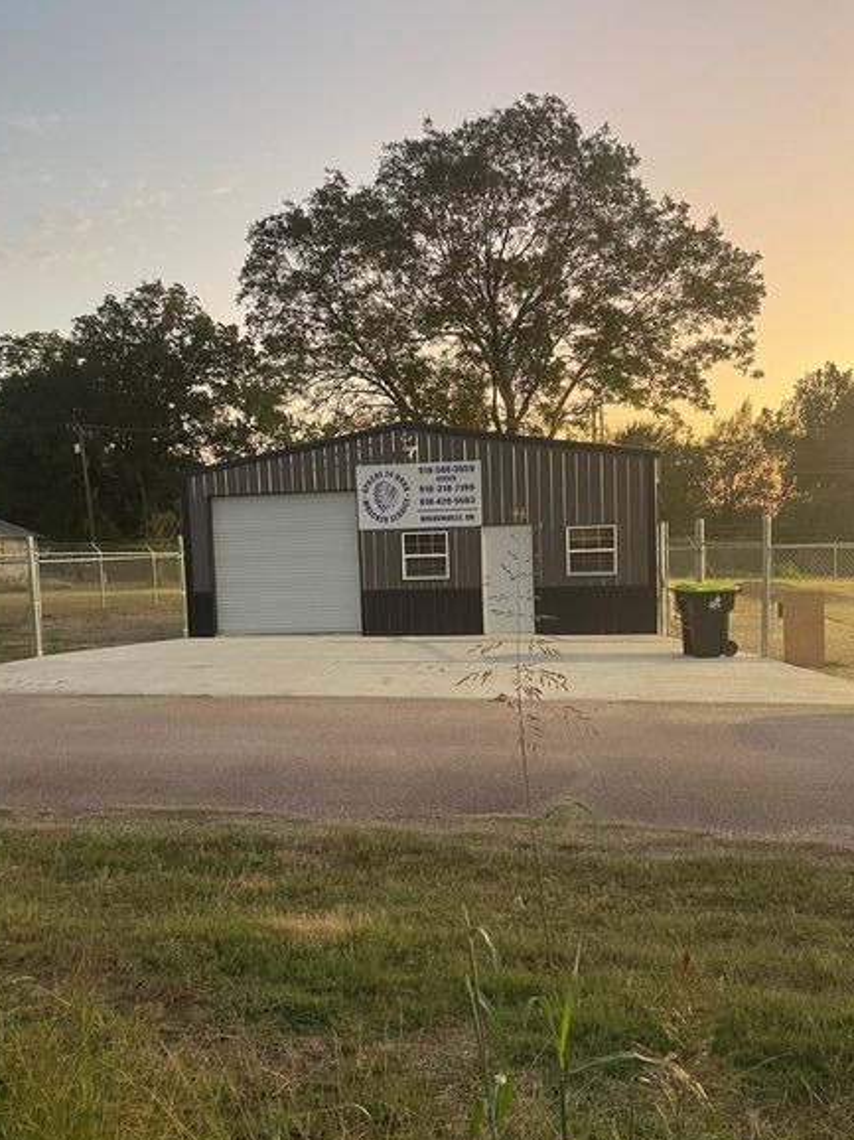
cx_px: 438
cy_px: 624
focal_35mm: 30
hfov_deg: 46.8
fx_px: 988
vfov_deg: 59.9
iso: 500
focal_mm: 4.2
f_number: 1.6
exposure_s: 1/40
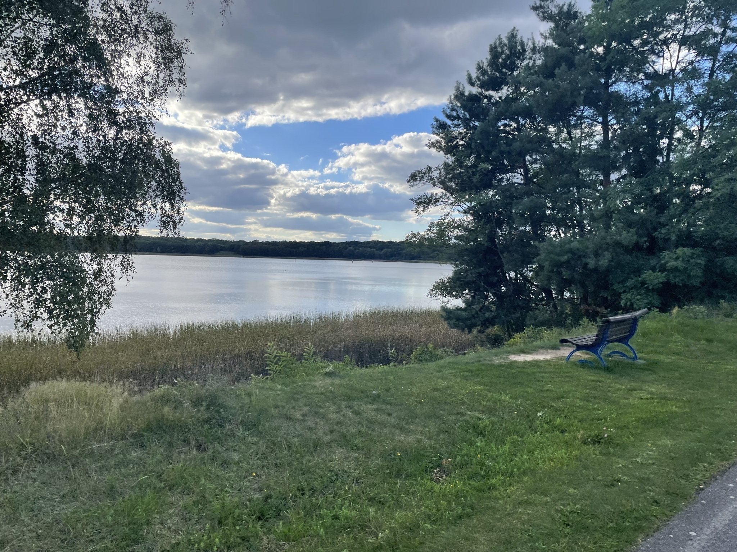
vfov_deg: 53.1
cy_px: 276
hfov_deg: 67.3
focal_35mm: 26
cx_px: 368
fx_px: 554
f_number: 1.6
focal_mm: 4.2
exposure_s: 1/2304
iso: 32
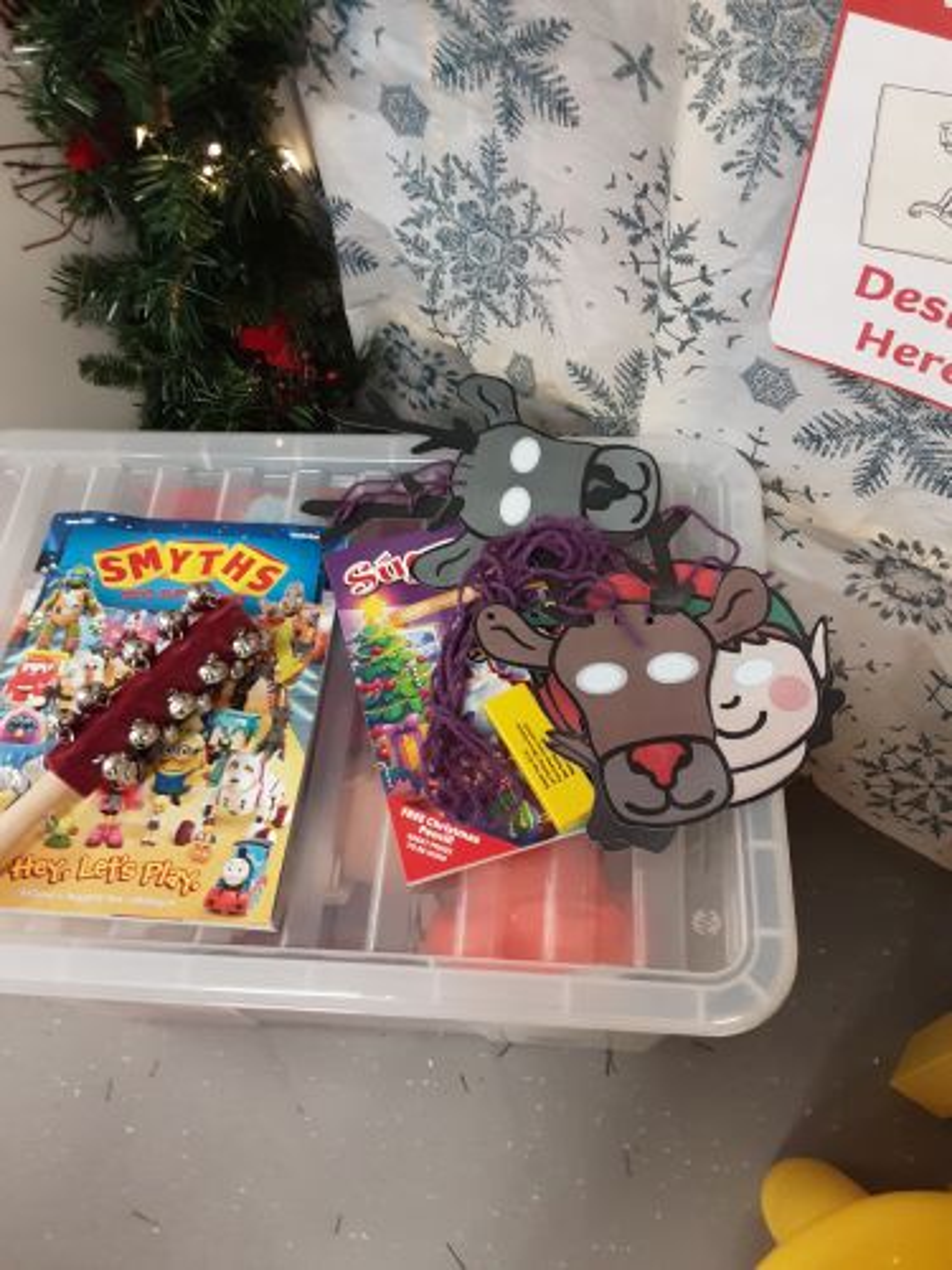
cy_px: 635
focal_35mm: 28
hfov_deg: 49.7
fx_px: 1027
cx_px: 476
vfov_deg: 63.4
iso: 160
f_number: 1.9
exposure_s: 1/33
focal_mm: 2.9
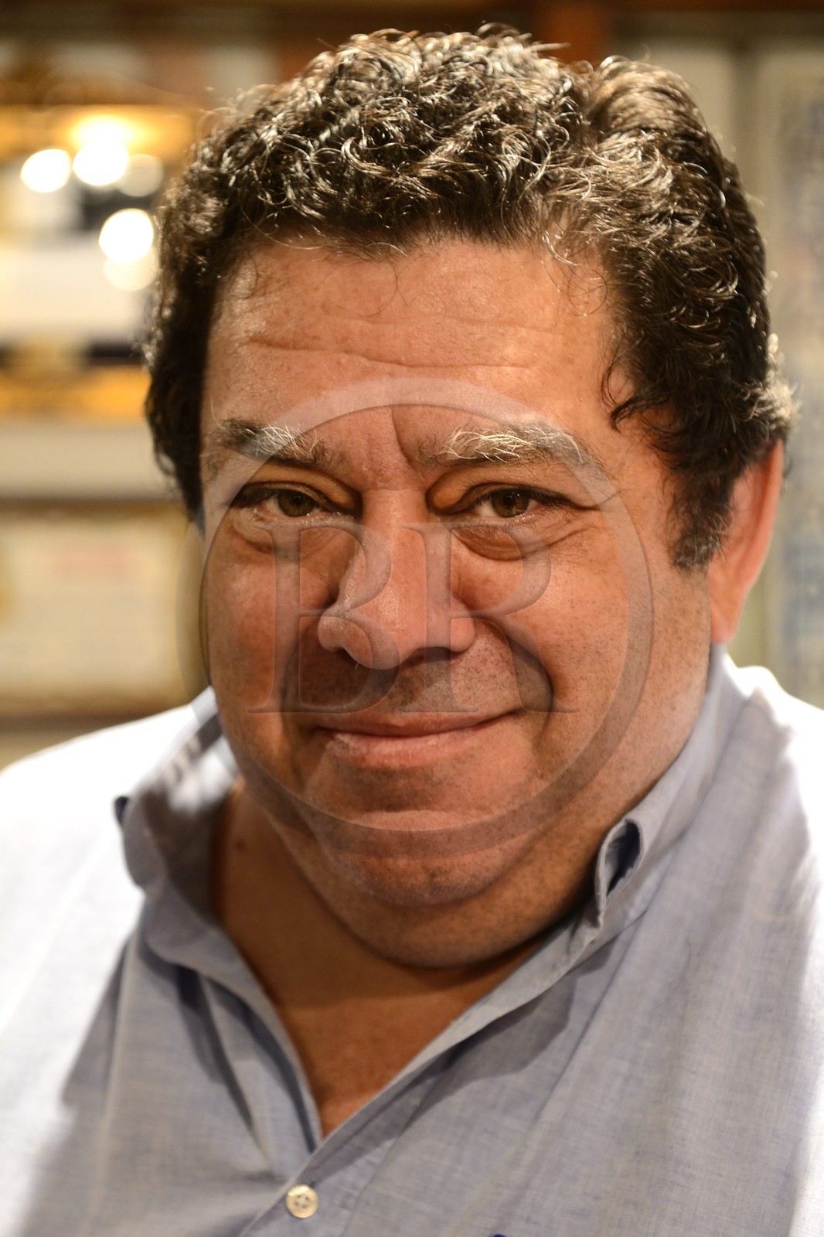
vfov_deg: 30.5
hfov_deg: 20.6
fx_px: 2267
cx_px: 412
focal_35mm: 66
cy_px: 618
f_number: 3.5
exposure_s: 1/25
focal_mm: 66
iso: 3200
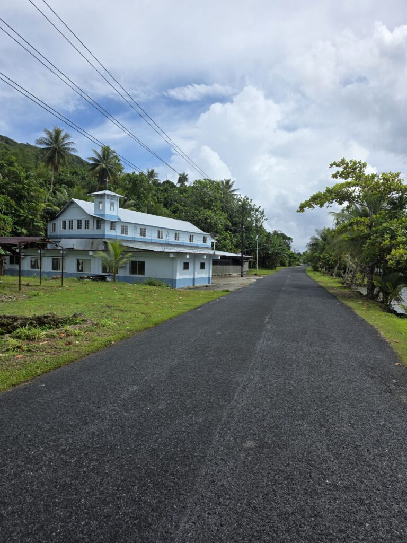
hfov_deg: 58.9
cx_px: 204
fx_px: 361
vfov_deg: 73.9
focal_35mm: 23
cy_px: 272
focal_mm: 6.3
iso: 80
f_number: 1.7
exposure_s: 1/7333
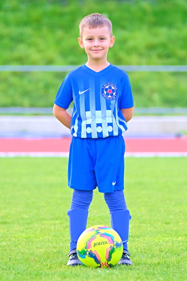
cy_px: 140
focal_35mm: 179
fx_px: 1395
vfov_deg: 11.5
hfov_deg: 7.7
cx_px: 94
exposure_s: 1/340
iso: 320
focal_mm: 119.2
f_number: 2.8
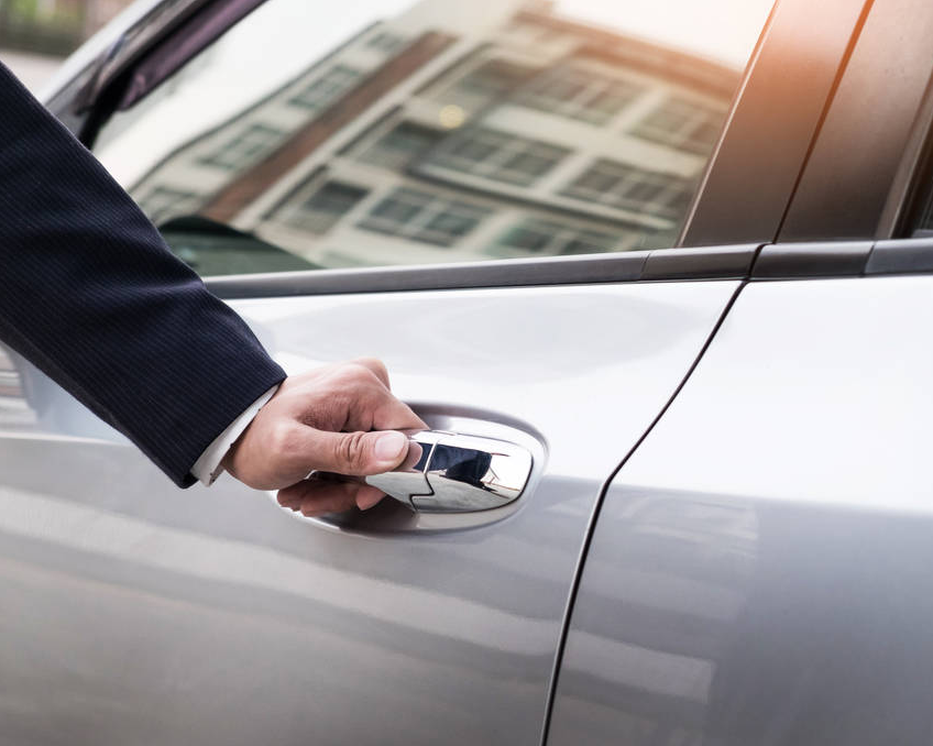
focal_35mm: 94
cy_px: 374
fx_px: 2595
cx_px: 499
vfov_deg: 16.4
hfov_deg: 20.4
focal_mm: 55
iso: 800
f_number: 4
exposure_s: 1/125
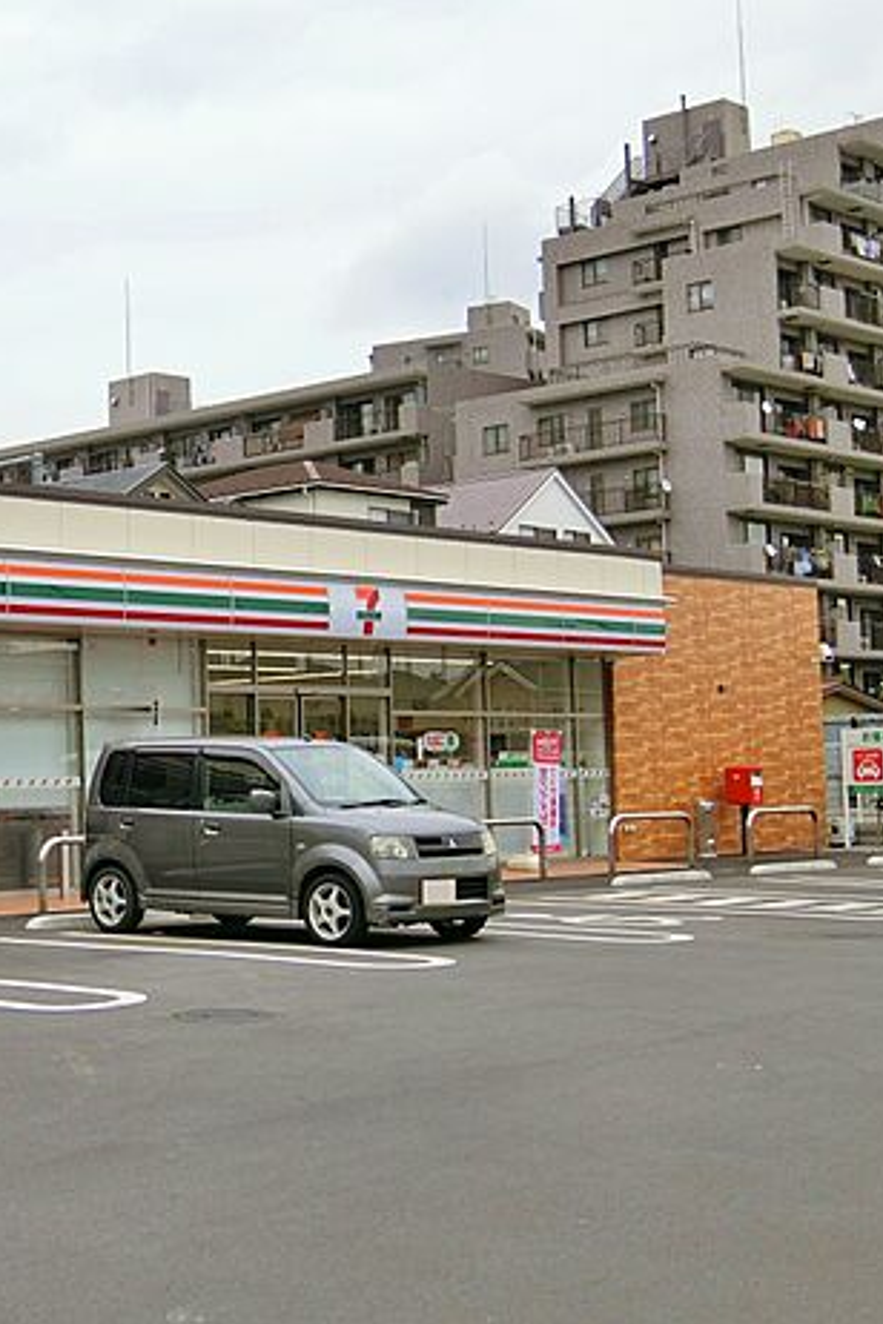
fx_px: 2207
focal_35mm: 60
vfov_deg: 33.4
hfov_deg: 22.0
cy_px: 663
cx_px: 46
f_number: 3.9
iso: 80
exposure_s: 1/250
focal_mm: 9.1
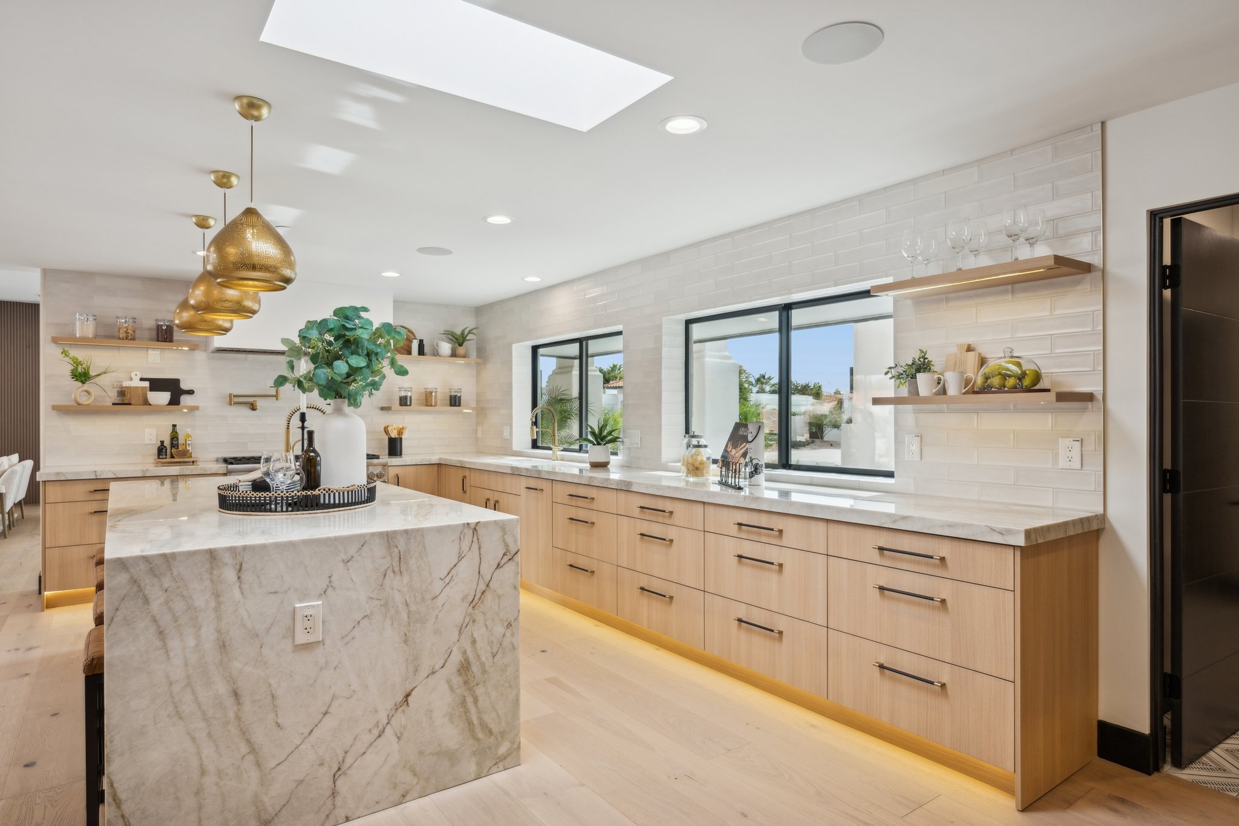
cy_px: 413
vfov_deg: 61.9
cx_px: 620
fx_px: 688
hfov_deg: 84.0
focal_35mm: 20
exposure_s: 1/160
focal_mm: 20
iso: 320
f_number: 8
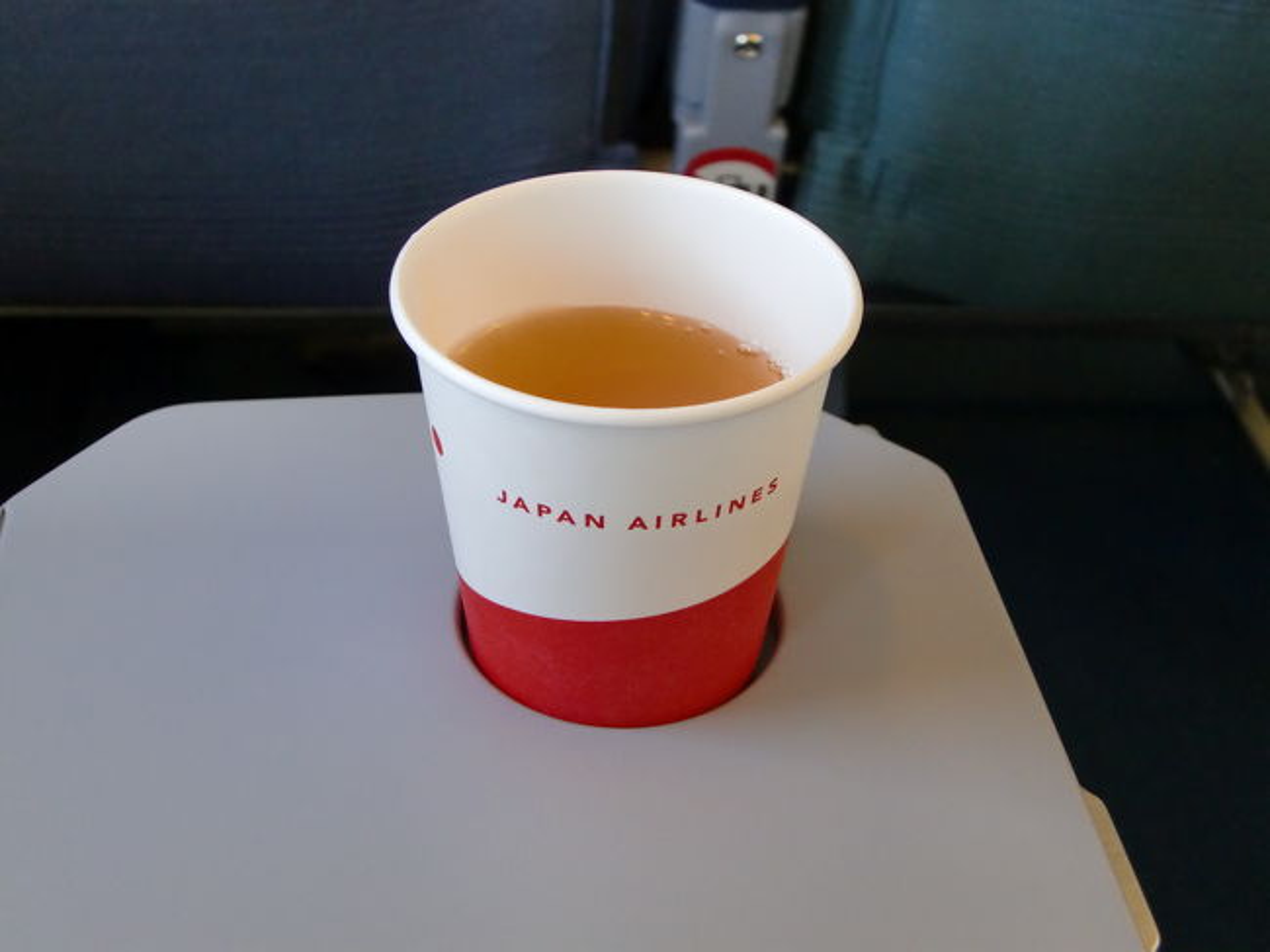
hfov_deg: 41.3
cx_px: 635
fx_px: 1687
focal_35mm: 46
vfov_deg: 31.5
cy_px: 476
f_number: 3.3
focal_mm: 8.2
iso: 400
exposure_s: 1/30
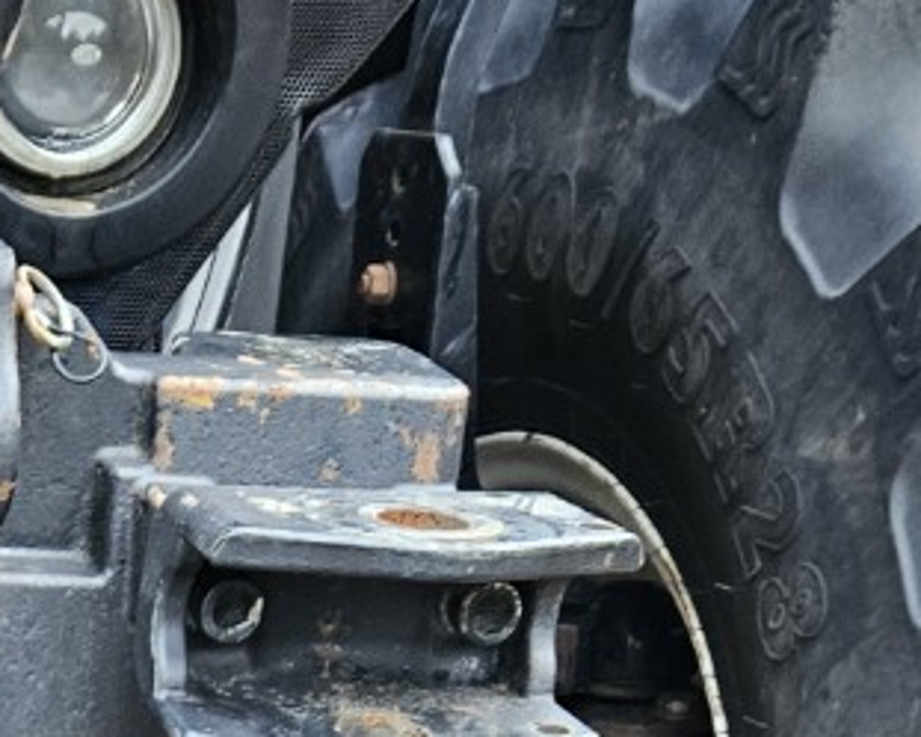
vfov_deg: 12.6
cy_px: 1584
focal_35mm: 104
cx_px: -74
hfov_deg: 17.8
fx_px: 2836
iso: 200
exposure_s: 1/100
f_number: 1.8
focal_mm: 5.4
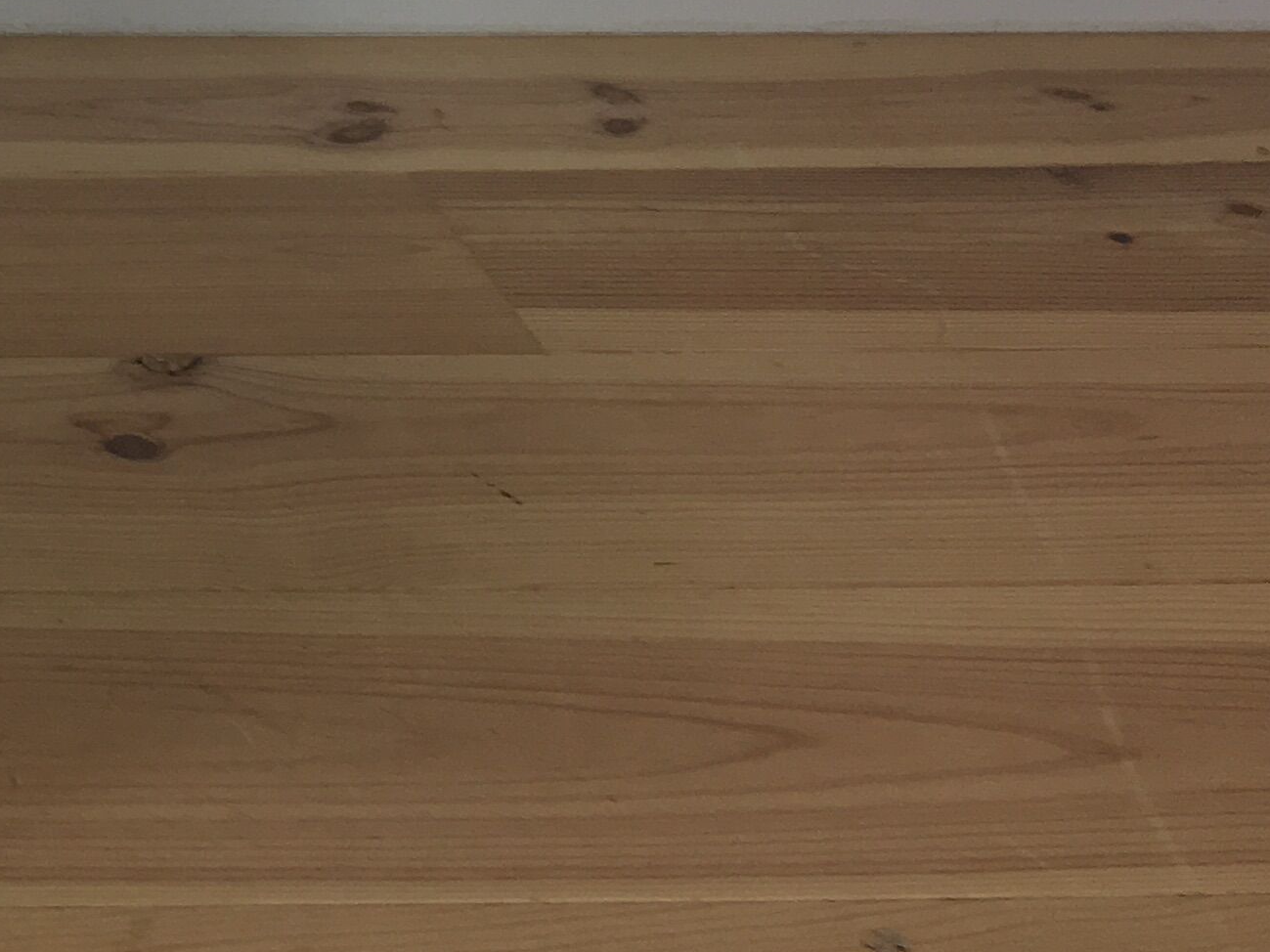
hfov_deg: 19.0
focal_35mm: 90
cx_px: -651
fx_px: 3302
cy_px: -111
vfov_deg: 15.9
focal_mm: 4.15
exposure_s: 1/33
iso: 25
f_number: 2.2
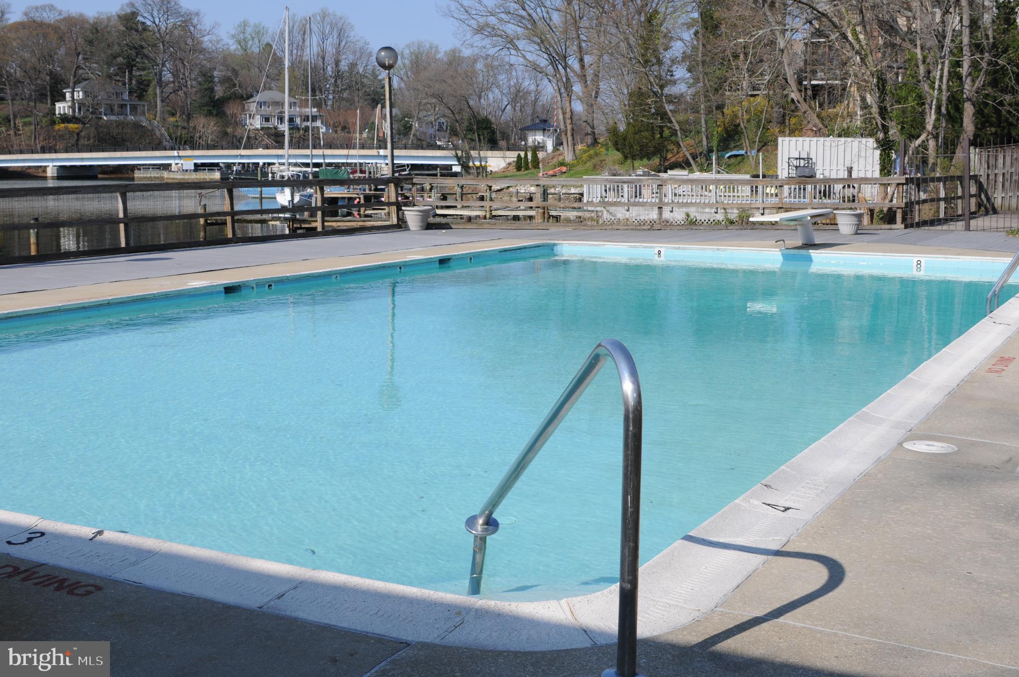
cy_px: 338
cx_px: 510
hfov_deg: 42.4
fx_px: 1315
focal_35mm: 46
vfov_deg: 28.9
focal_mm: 31
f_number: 10
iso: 200
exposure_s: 1/400
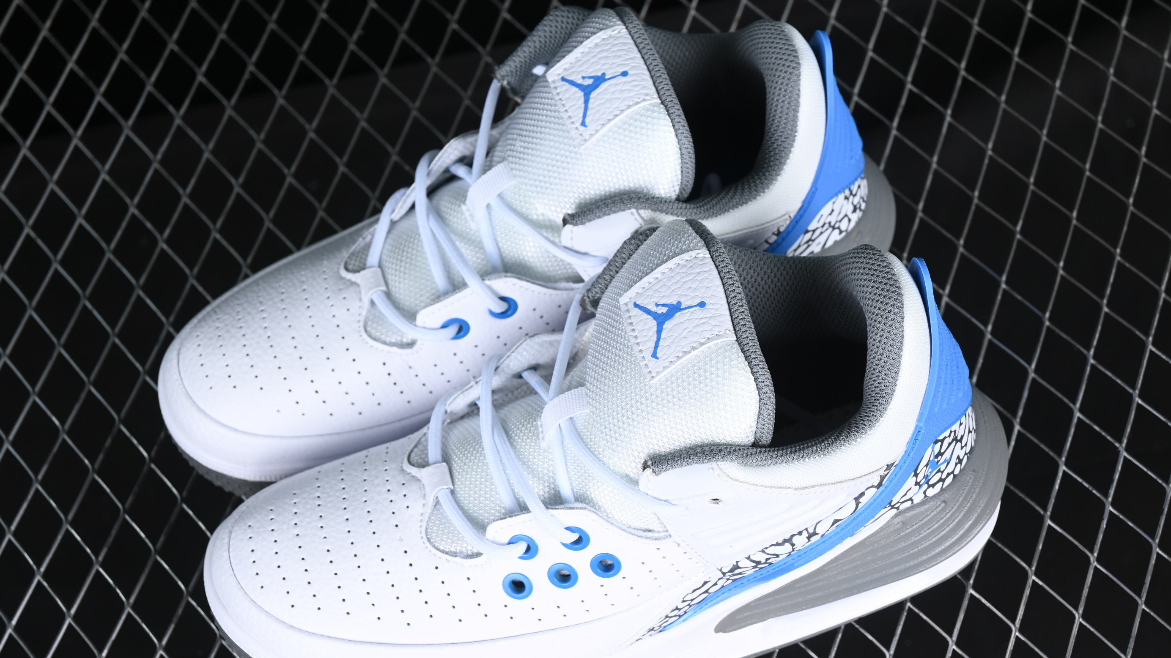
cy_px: 353
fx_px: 2453
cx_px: 587
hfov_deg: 26.9
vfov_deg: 15.3
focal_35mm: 79
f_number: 7.1
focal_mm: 50
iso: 160
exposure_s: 1/60
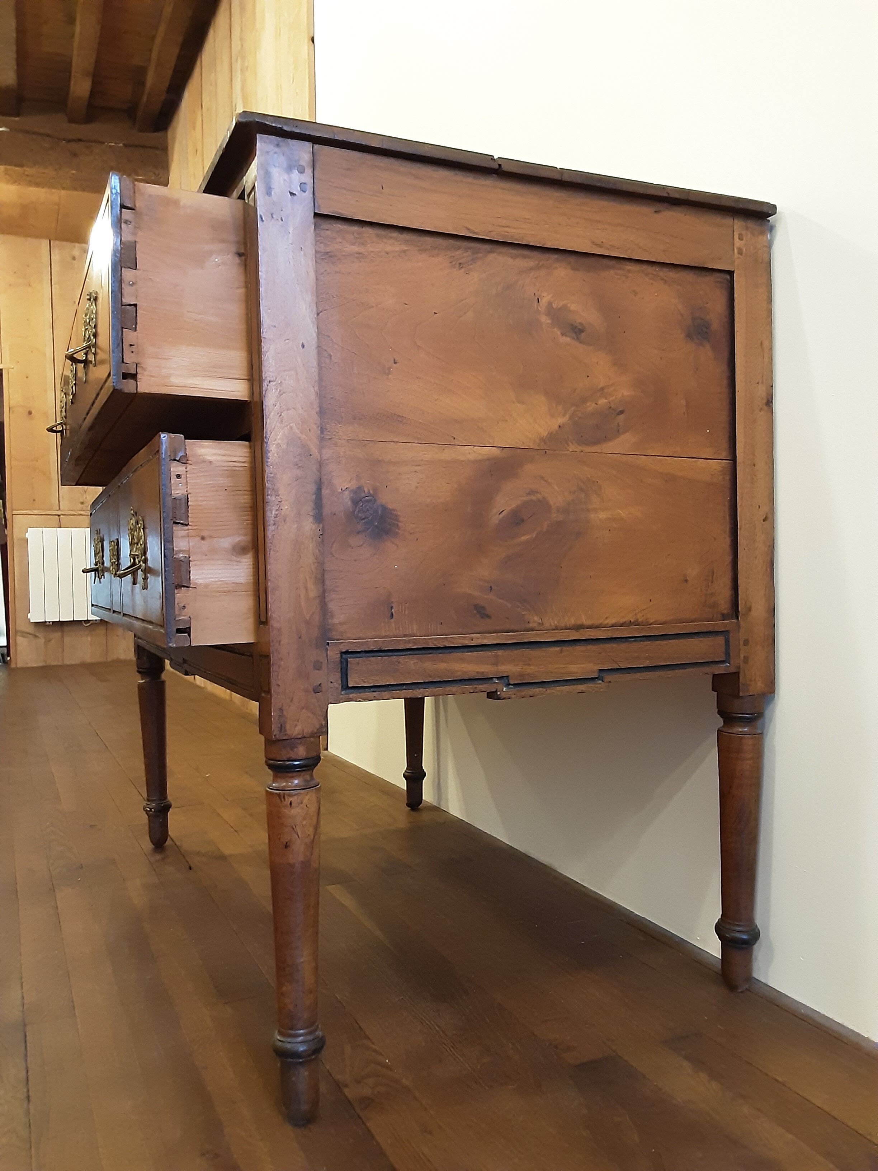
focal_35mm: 28
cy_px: 586
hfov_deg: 49.7
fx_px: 947
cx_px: 439
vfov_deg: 63.4
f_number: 1.9
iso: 320
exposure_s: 1/25
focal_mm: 2.9
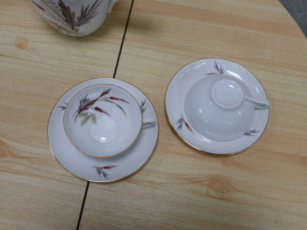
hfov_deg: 46.8
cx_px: 154
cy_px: 115
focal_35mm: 40
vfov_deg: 36.0
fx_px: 355
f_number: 3.9
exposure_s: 1/30
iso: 400
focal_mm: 6.9
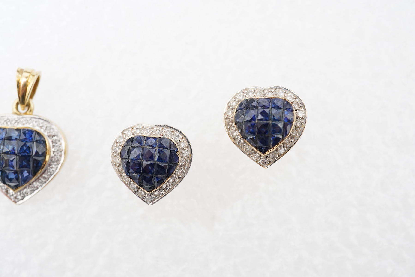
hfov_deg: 43.6
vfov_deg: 29.9
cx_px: 208
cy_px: 138
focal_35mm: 45
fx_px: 519
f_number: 14
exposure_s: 1/125
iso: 800
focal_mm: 30
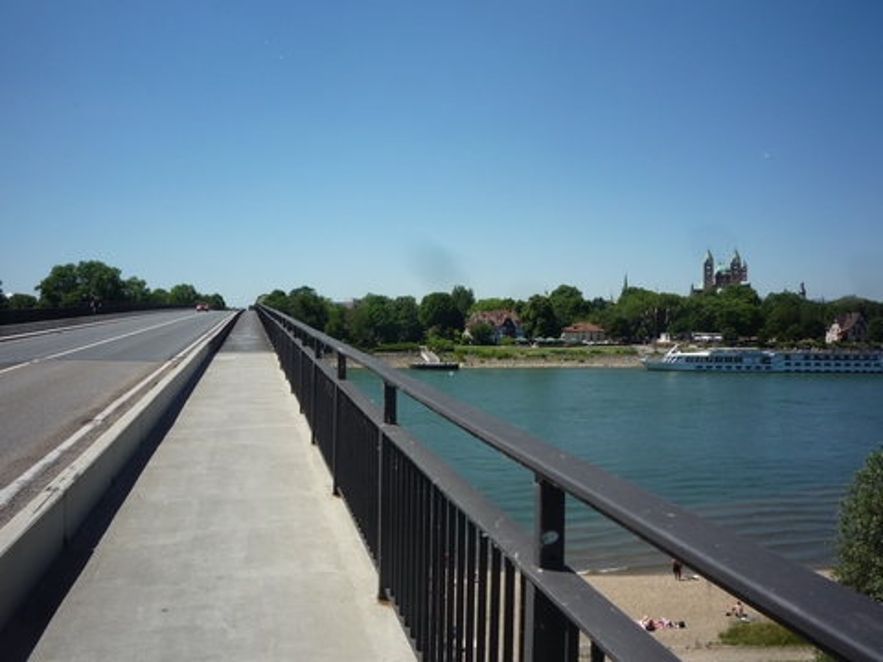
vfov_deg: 44.2
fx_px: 816
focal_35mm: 32
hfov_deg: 56.8
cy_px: 331
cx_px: 442
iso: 100
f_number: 5.6
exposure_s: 1/500
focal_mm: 5.2
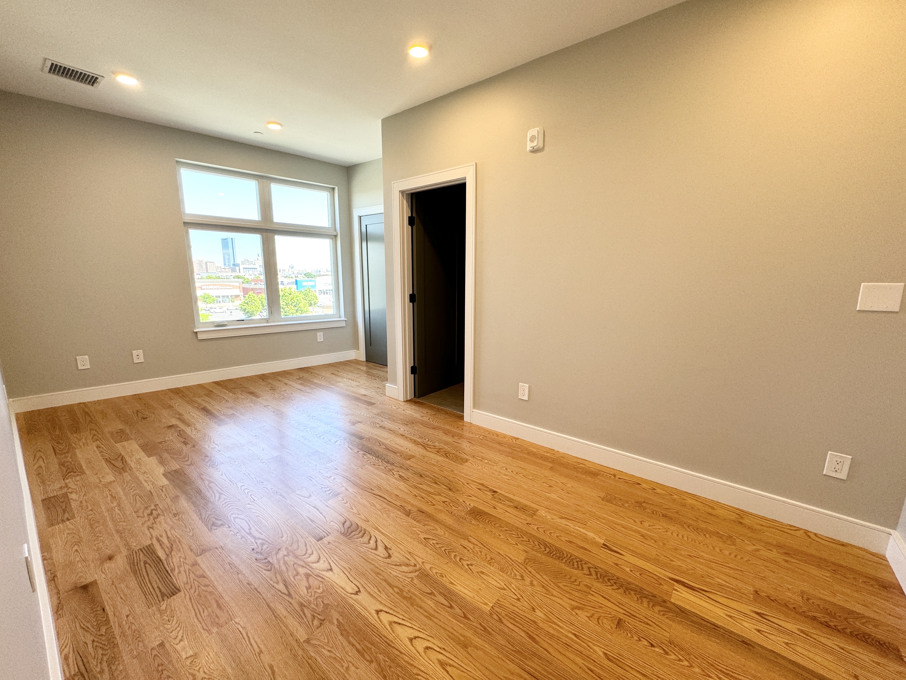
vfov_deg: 85.7
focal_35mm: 14
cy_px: 340
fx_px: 366
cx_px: 453
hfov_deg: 102.1
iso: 80
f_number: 2.2
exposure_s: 1/120
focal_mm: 2.22
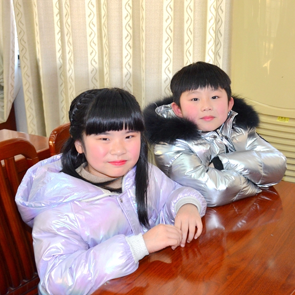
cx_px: 166
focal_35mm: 51
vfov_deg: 33.4
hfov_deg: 33.4
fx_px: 492
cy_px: 148
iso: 800
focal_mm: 26
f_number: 4
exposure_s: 1/60
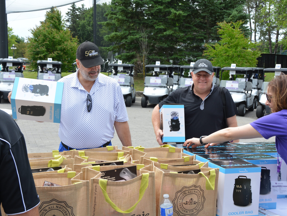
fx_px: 394
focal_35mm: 48
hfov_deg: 40.0
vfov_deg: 30.5
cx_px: 135
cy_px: 107
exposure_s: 1/250
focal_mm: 29
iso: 180
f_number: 8
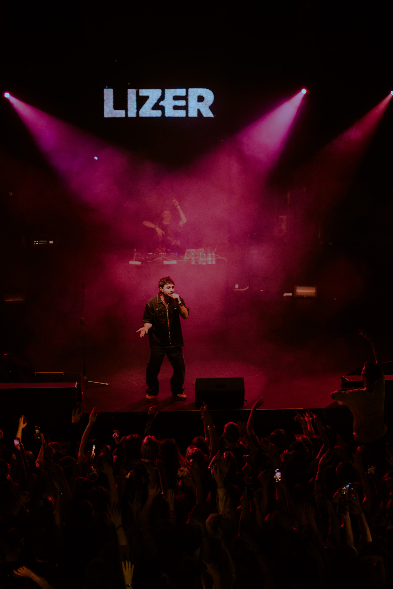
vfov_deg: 27.0
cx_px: 196
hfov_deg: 18.2
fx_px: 1228
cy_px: 294
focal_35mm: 75
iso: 800
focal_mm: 50
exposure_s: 1/125
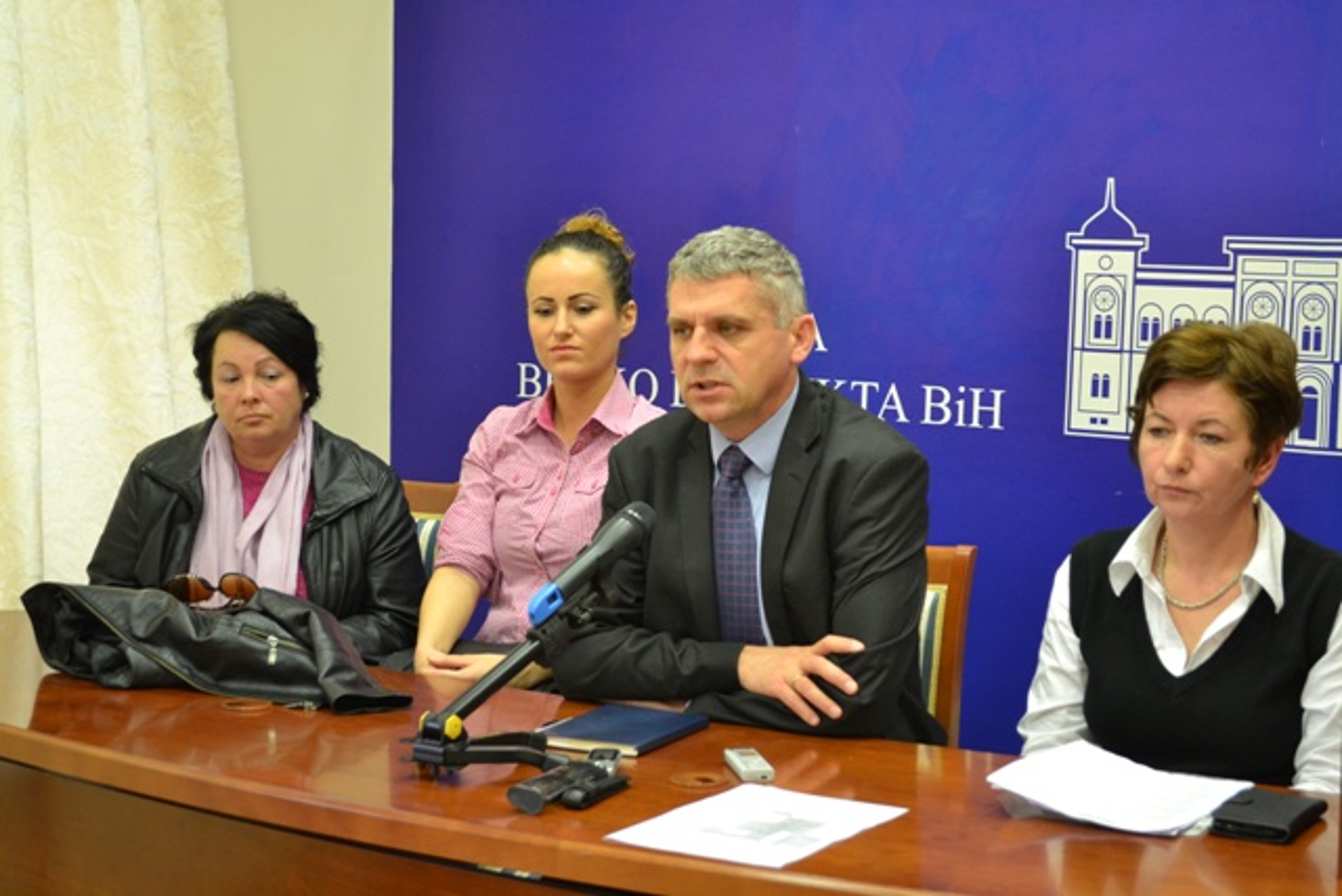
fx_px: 2237
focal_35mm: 60
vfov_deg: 22.6
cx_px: 671
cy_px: 448
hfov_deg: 33.4
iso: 1100
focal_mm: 40
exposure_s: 1/30
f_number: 5.3
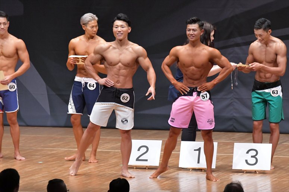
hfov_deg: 8.1
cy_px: 96
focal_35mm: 255
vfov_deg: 5.4
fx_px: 2046
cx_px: 144
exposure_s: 1/400
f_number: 5.6
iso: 8000
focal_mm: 170
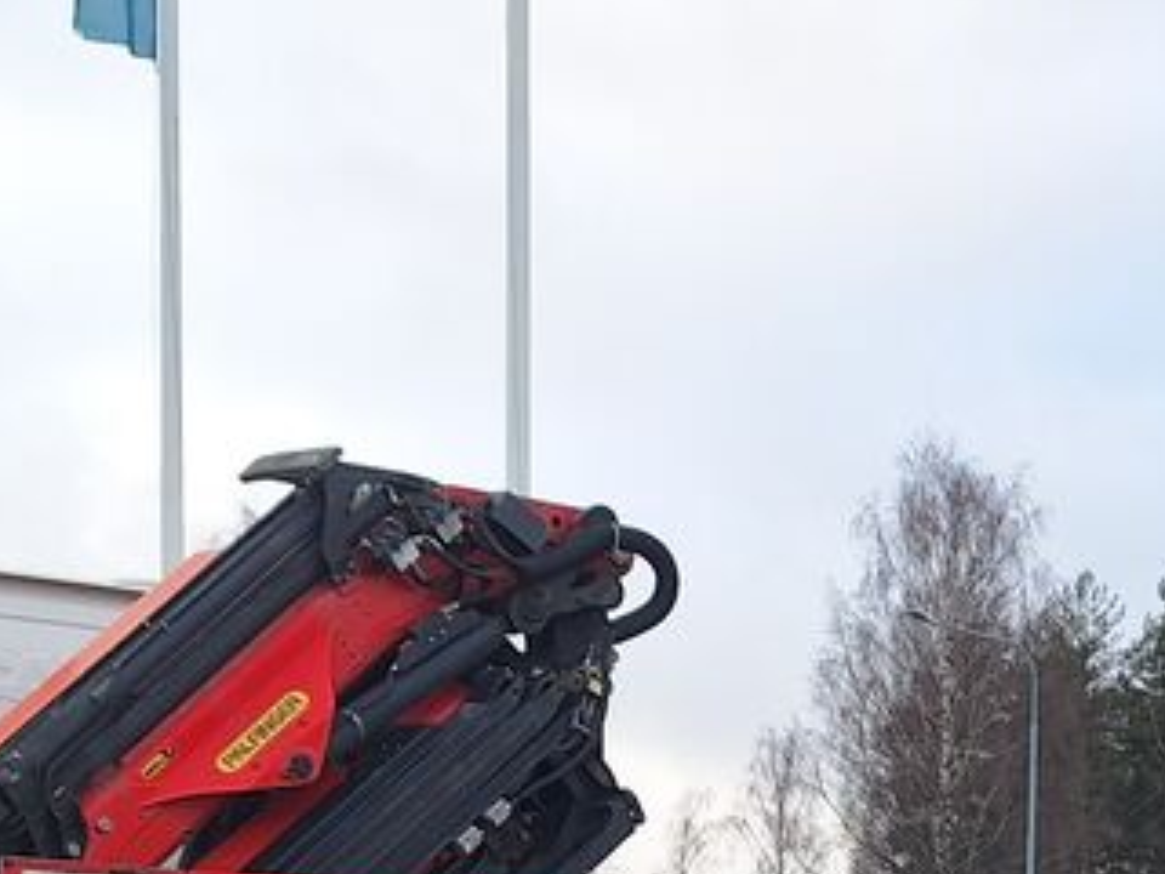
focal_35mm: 92
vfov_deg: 15.3
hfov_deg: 20.6
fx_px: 3096
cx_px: 1187
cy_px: 1136
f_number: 1.8
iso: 40
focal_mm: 5.54
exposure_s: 1/205
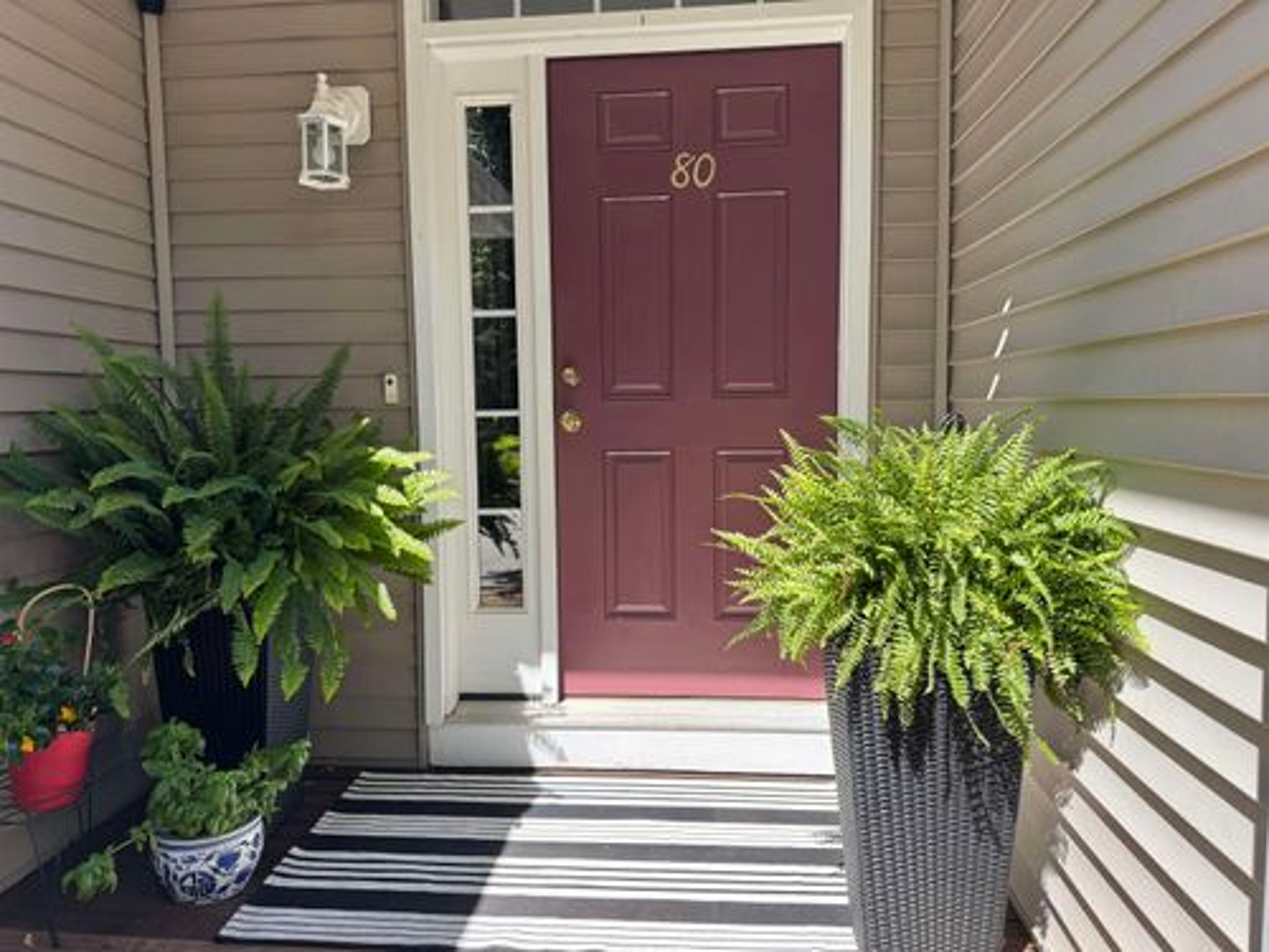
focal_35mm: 24
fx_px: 880
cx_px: 634
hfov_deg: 71.6
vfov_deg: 56.8
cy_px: 476
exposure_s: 1/1112
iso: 80
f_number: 1.78
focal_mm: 6.76
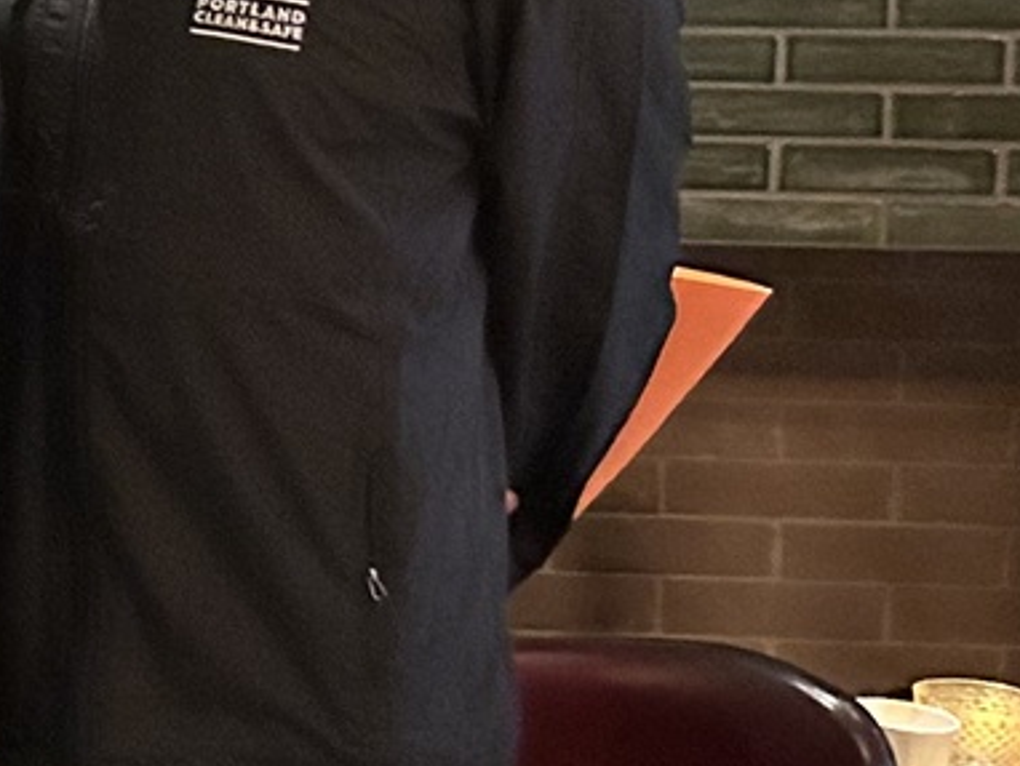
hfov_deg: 11.4
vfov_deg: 10.7
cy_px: -155
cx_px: -1599
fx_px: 4010
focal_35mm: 136
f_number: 1.5
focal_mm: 5.7
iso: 640
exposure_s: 1/30
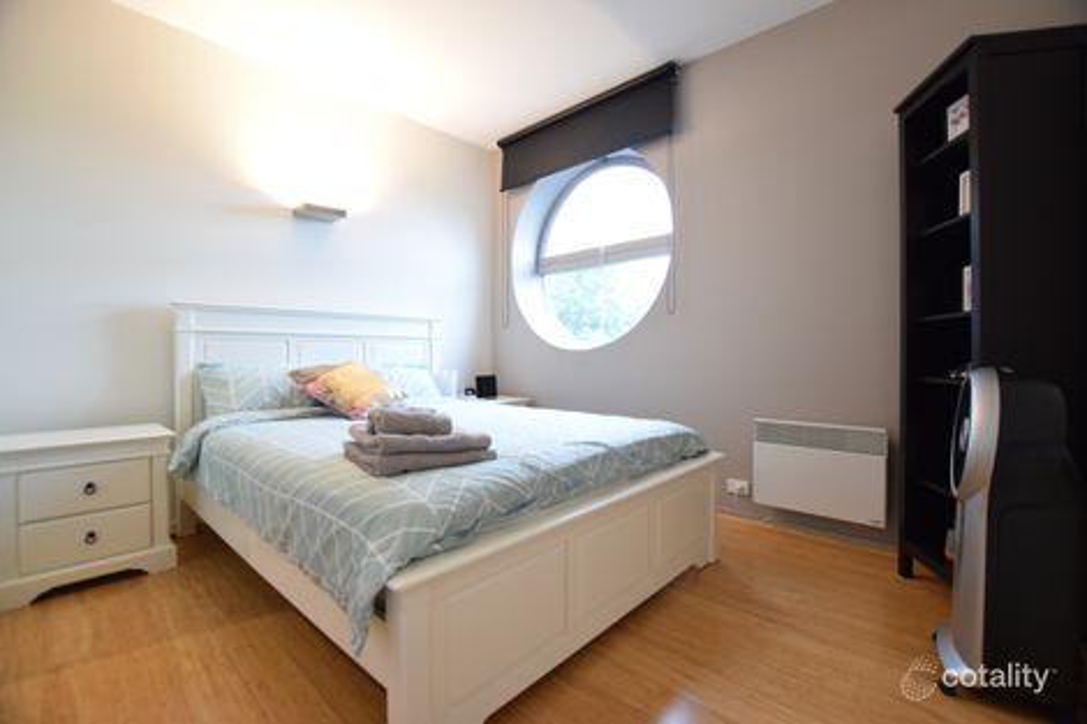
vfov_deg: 77.3
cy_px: 362
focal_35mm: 15
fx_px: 453
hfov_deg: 100.4
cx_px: 544
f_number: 3.5
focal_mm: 10
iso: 1600
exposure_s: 1/125
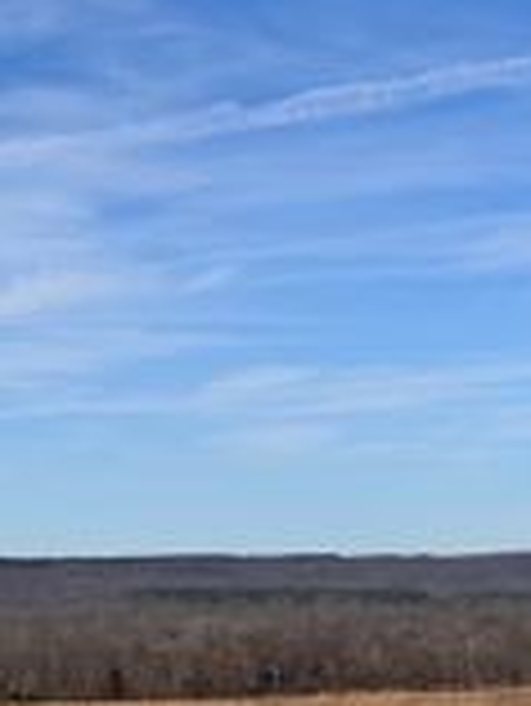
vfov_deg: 14.8
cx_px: 173
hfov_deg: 11.2
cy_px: 569
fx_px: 2696
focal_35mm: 132
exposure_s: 1/10526
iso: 64
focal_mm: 6.76
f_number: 1.78
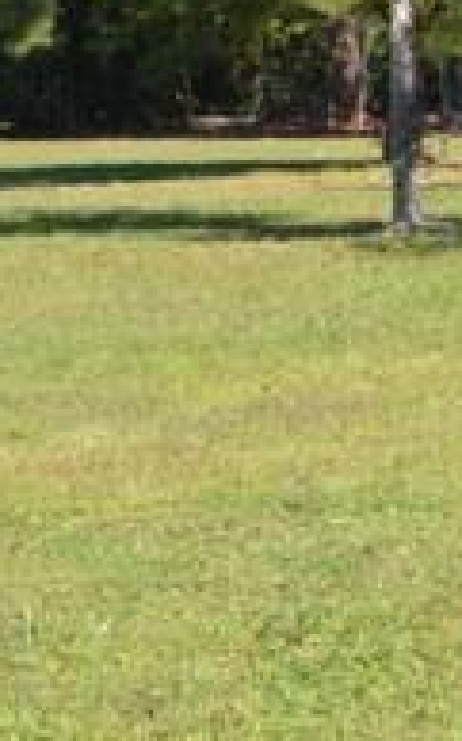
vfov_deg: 12.0
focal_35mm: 171
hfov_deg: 6.9
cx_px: 1355
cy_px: -138
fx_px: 3450
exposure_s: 1/250
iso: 200
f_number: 8
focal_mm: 20
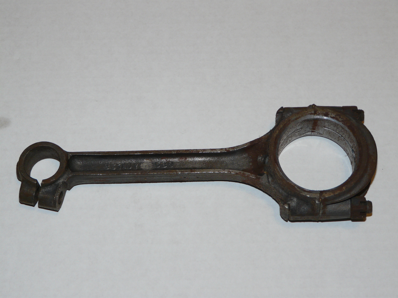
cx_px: 199
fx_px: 931
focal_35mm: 81
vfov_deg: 18.2
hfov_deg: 24.1
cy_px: 149
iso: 100
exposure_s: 1/50
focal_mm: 13.3
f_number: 3.2
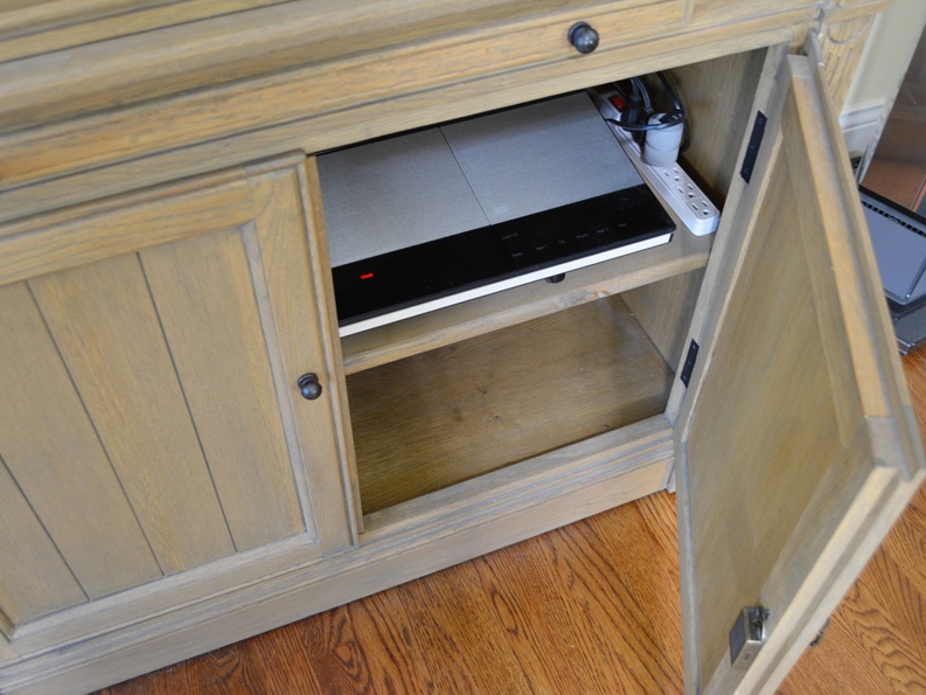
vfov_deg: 39.7
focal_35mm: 36
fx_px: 963
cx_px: 448
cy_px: 346
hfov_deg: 51.3
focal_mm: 22
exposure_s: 1/40
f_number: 4
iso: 800
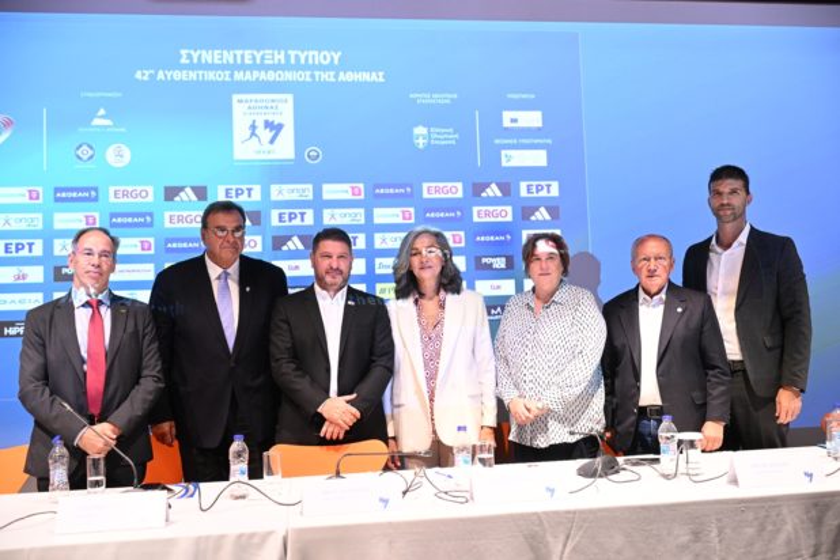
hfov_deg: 54.4
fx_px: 817
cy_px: 280
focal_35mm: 35
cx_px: 420
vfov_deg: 37.9
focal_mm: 35
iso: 1250
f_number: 3.5
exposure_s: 1/160
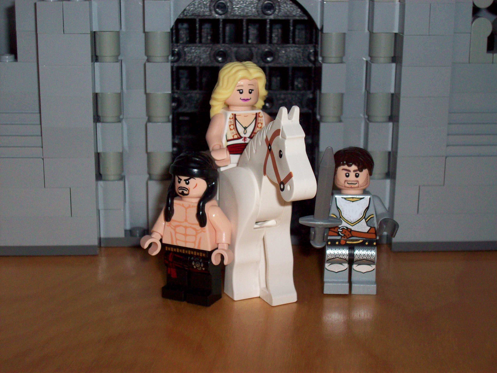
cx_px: 248
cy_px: 186
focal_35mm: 64
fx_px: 919
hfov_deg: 30.3
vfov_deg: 22.9
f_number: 3.8
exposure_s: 1/90.6
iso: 160
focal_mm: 10.7
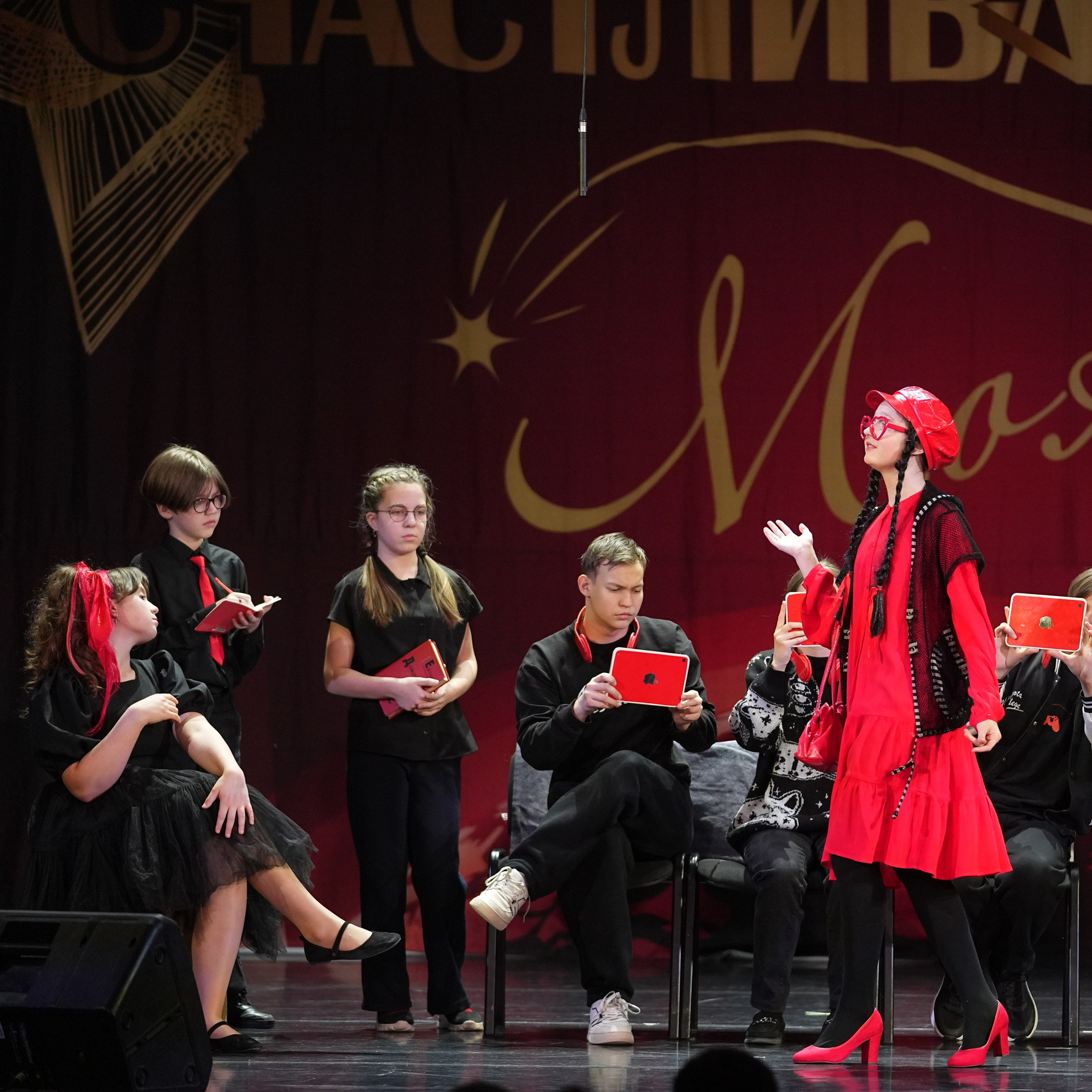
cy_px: 546
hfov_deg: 11.2
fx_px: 5568
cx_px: 766
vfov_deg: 11.2
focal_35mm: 156
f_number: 2.8
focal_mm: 122
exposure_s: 1/400
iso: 2500
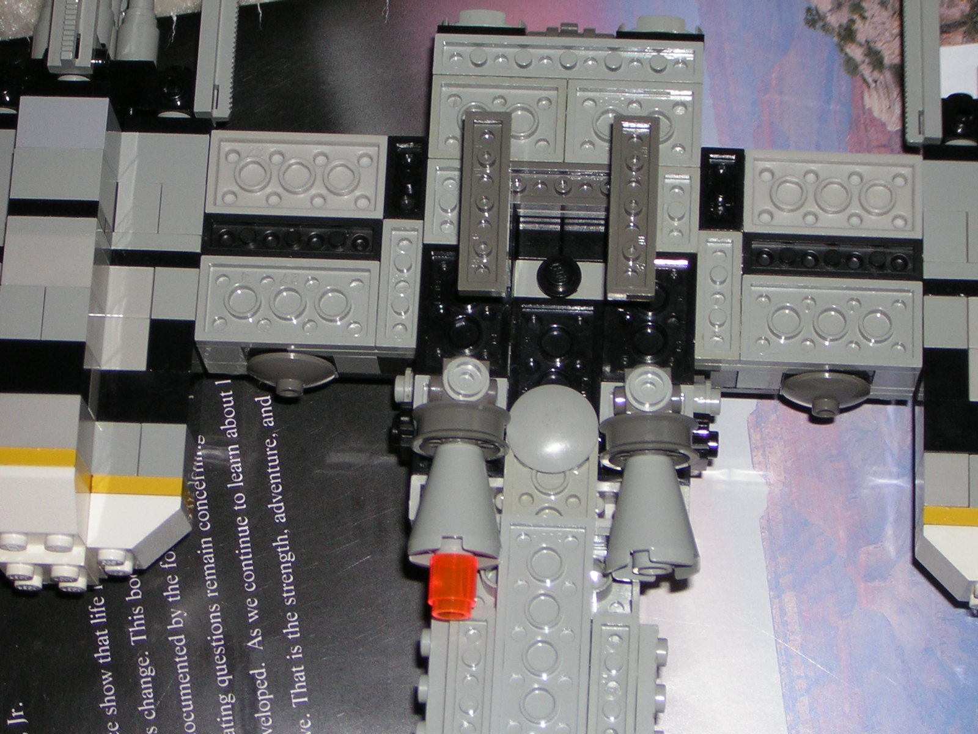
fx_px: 3051
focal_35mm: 108
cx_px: 489
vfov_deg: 13.7
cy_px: 367
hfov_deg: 18.2
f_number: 4.7
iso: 50
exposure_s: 1/60.1
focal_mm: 14.1
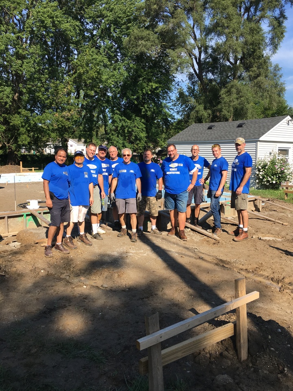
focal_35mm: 29
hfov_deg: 48.2
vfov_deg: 61.7
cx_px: 146
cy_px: 196
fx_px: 327
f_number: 2.2
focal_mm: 4.15
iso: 25
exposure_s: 1/1068
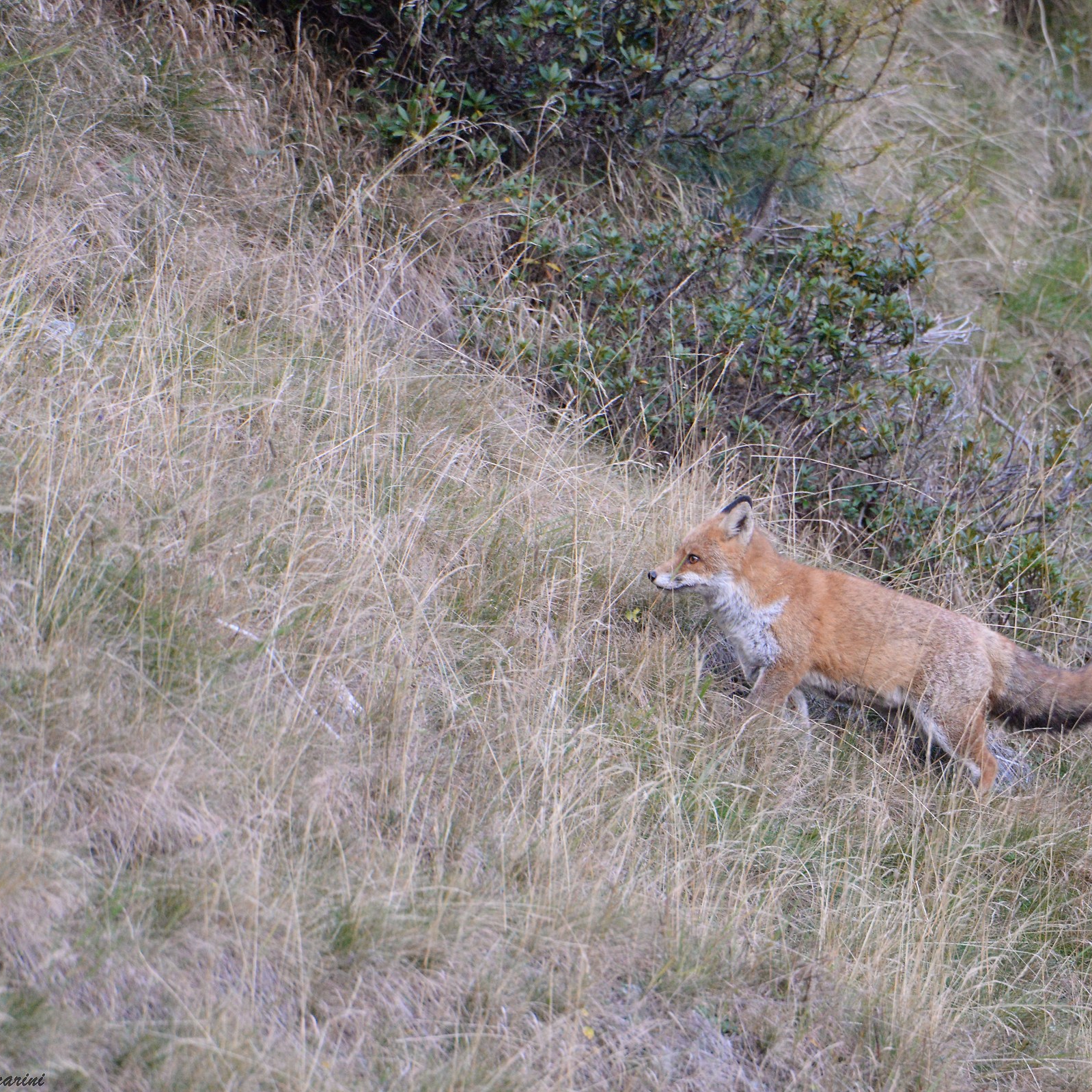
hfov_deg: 2.5
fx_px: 25055
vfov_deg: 2.5
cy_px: 546
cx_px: 700
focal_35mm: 702
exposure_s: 1/160
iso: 6400
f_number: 8
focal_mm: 550
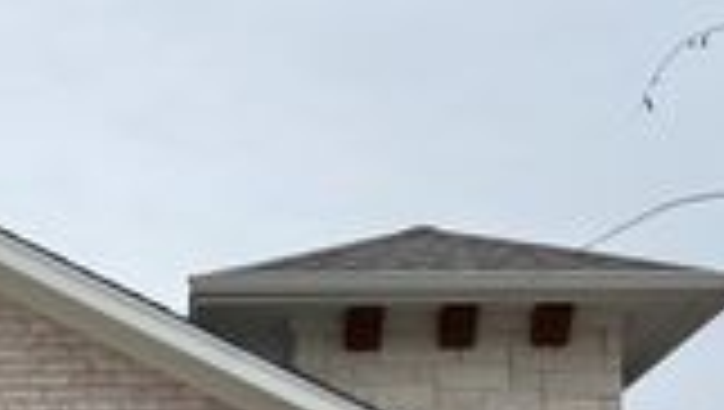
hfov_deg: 23.5
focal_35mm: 88
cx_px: 76
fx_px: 1691
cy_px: 588
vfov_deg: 13.1
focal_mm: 5.96
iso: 50
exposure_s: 1/1812
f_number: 1.6
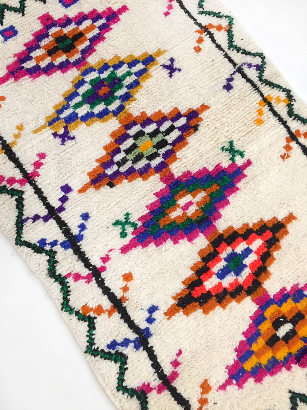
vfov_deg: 61.7
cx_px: 154
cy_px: 205
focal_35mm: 29
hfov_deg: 48.2
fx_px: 343
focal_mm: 4.15
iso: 200
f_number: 2.2
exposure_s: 1/33
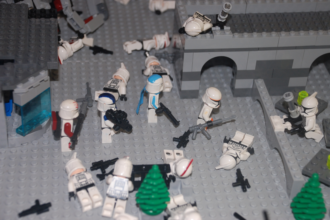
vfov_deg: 17.5
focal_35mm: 78
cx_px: 165
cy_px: 110
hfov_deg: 26.0
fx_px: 714
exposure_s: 1/60
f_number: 5
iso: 400
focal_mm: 52
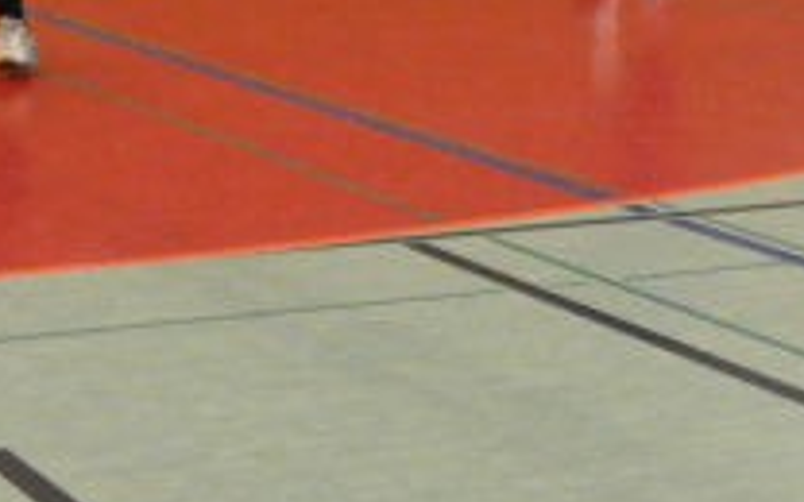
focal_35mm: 135
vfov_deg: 9.7
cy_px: 66
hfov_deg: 15.4
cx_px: 595
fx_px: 2958
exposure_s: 1/400
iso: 3200
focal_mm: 18
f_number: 3.5
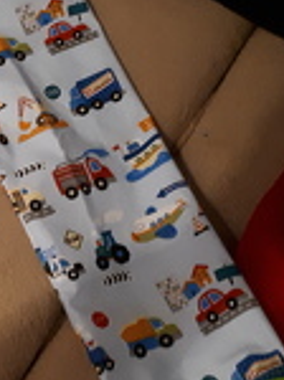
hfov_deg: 21.6
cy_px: 187
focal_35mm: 63
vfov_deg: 30.8
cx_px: -55
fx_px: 691
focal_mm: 3.6
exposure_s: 1/17
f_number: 1.9
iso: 640
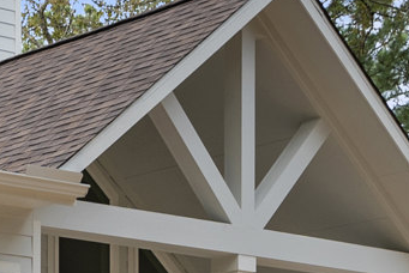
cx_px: -449
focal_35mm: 135
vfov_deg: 9.9
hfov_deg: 12.9
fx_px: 1535
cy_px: 376
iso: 100
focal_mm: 16
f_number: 5.6
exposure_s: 1/100
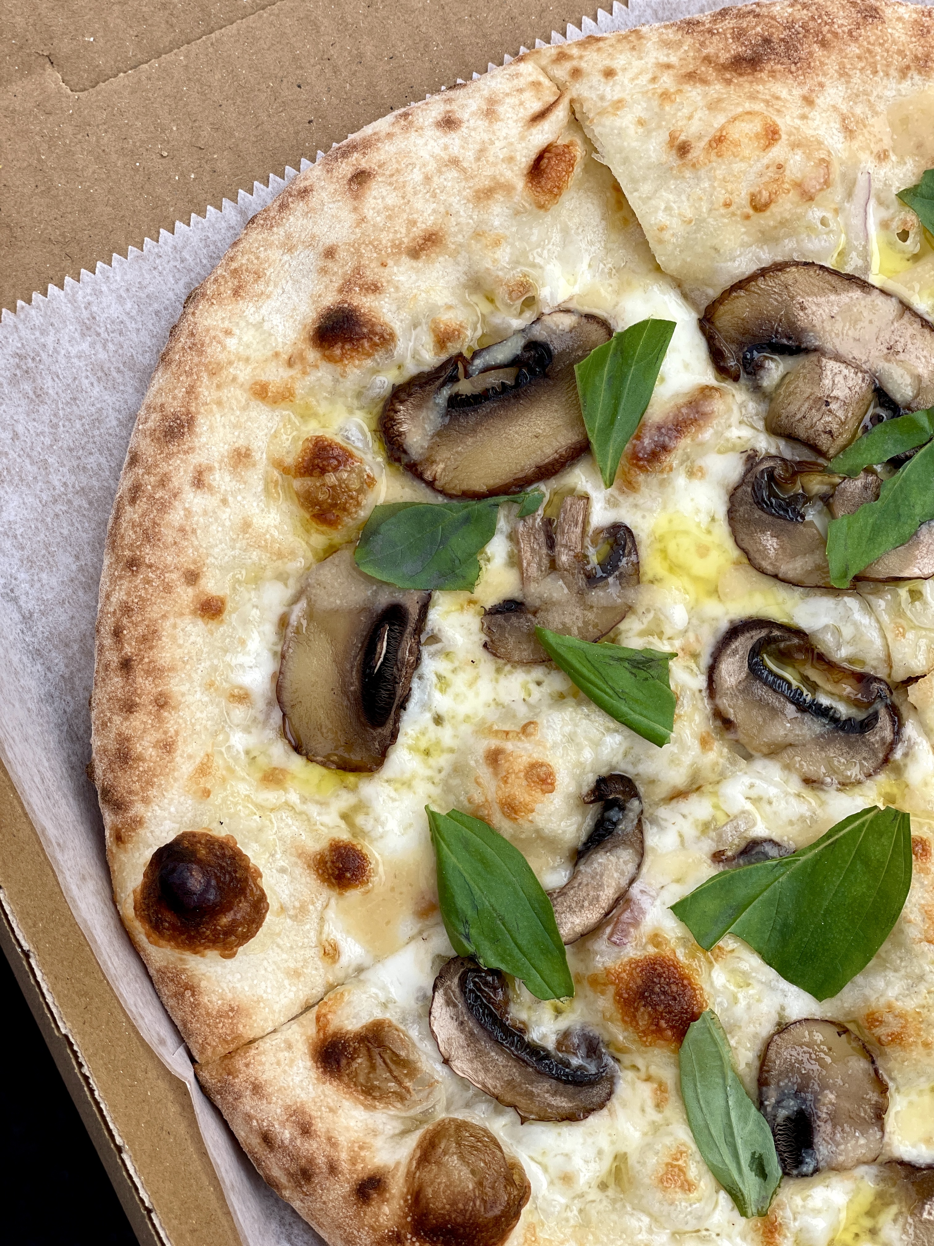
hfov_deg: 28.0
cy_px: 623
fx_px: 1871
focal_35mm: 52
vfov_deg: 36.8
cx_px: 467
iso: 32
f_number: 2
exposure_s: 1/494
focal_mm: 6
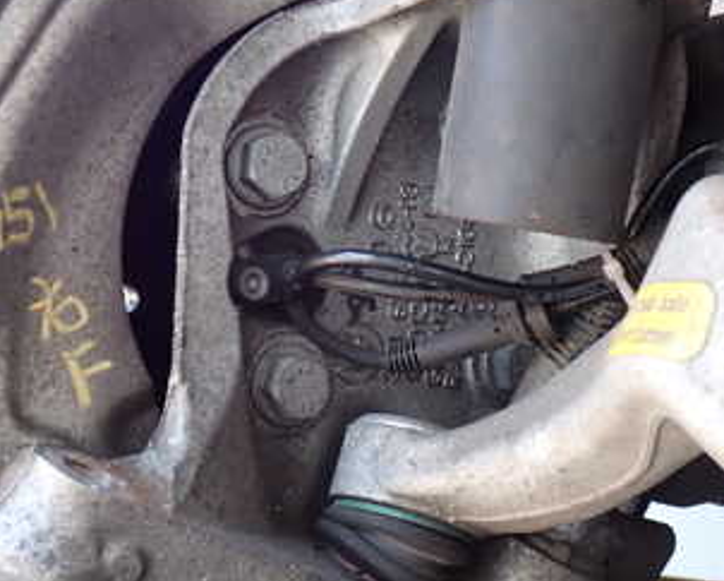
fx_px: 1329
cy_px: 238
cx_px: 292
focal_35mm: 62
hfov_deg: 30.4
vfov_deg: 24.6
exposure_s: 1/60
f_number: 2.4
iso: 160
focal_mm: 5.79
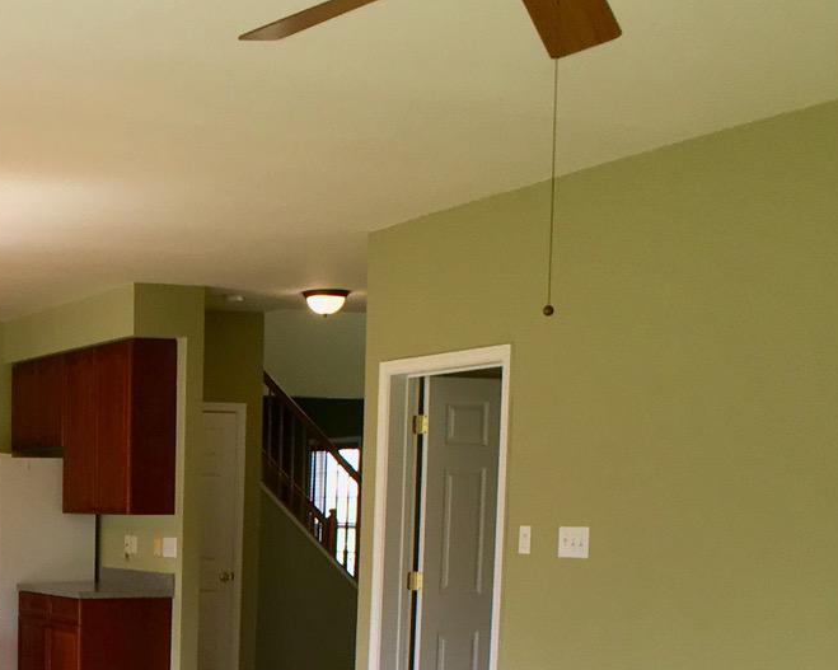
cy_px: 772
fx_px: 2182
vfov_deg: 16.8
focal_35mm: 88
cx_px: -100
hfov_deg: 20.6
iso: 40
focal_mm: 4.15
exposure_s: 1/120
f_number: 2.2
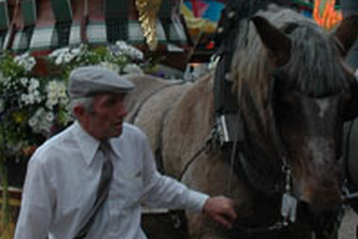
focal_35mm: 109
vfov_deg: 12.5
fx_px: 1084
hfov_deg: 18.8
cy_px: 38
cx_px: 166
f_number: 8
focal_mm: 18
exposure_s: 1/100
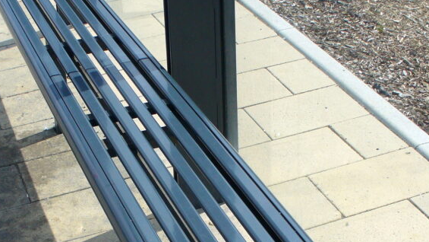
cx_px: 183
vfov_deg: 16.4
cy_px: 191
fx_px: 831
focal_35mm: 73
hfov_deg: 28.9
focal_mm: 6.1
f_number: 5.6
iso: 80
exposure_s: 1/320
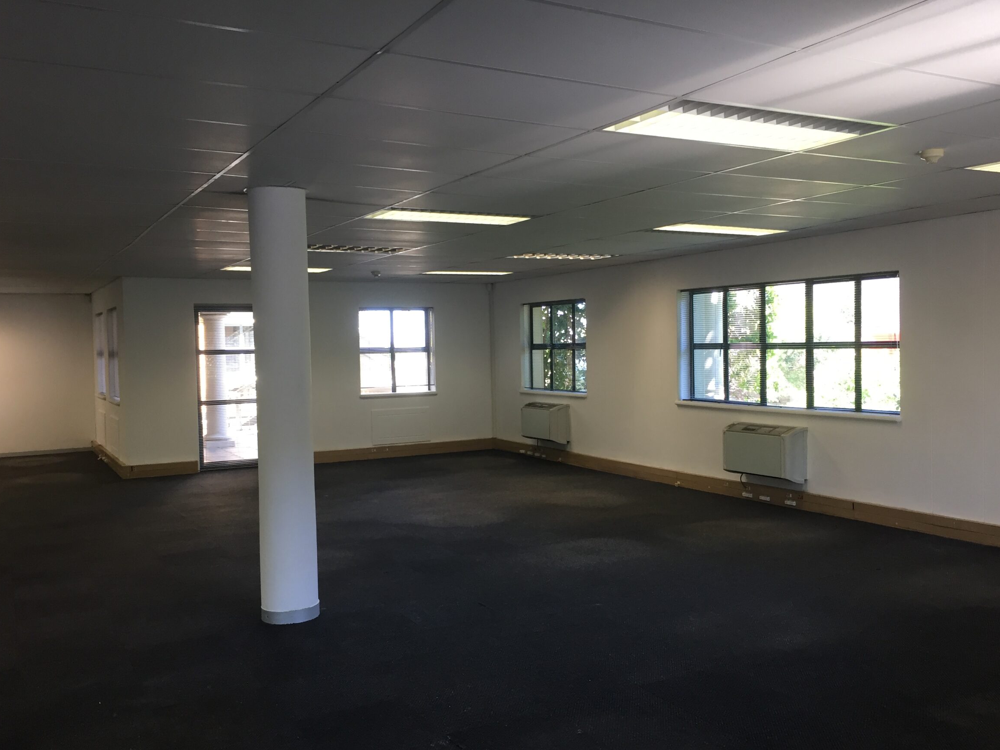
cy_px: 384
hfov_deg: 56.8
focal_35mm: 32
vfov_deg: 44.2
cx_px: 525
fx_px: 924
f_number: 2.2
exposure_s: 1/33
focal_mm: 4.15
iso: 32
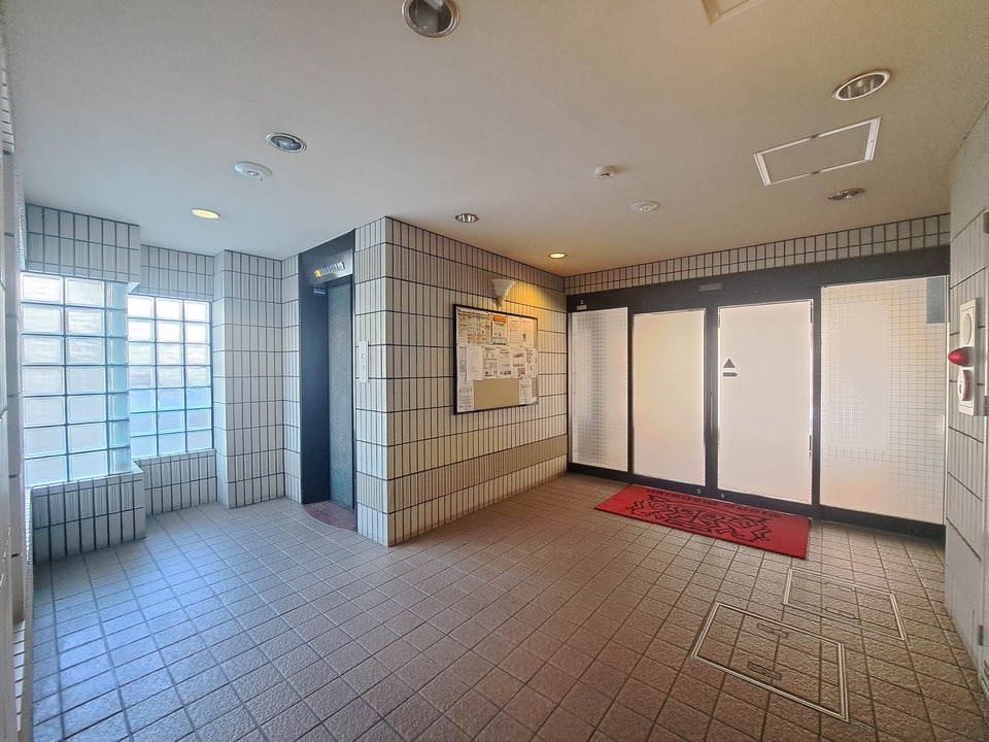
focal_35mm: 13
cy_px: 371
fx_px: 371
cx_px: 494
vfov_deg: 89.9
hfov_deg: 106.2
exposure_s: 1/50
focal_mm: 1.74
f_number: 2.2
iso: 200
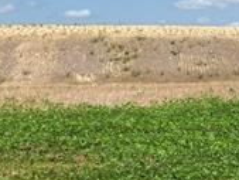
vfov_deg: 14.0
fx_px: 732
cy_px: 86
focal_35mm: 106
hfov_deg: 18.0
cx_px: 246
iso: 20
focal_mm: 3.99
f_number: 1.8
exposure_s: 1/2315
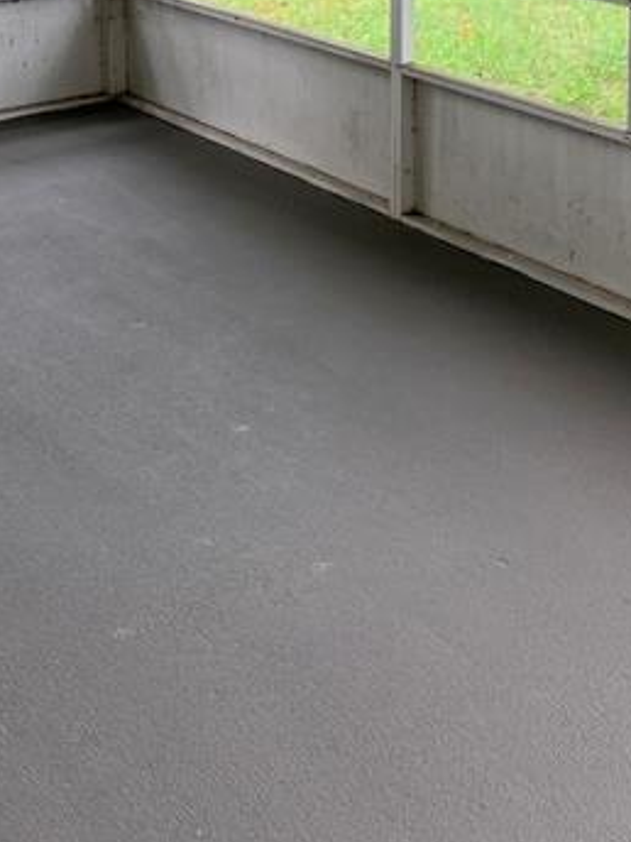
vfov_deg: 30.4
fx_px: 1410
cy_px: -39
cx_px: 333
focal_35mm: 58
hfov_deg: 25.2
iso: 64
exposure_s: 1/121
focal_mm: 4.25
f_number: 1.8
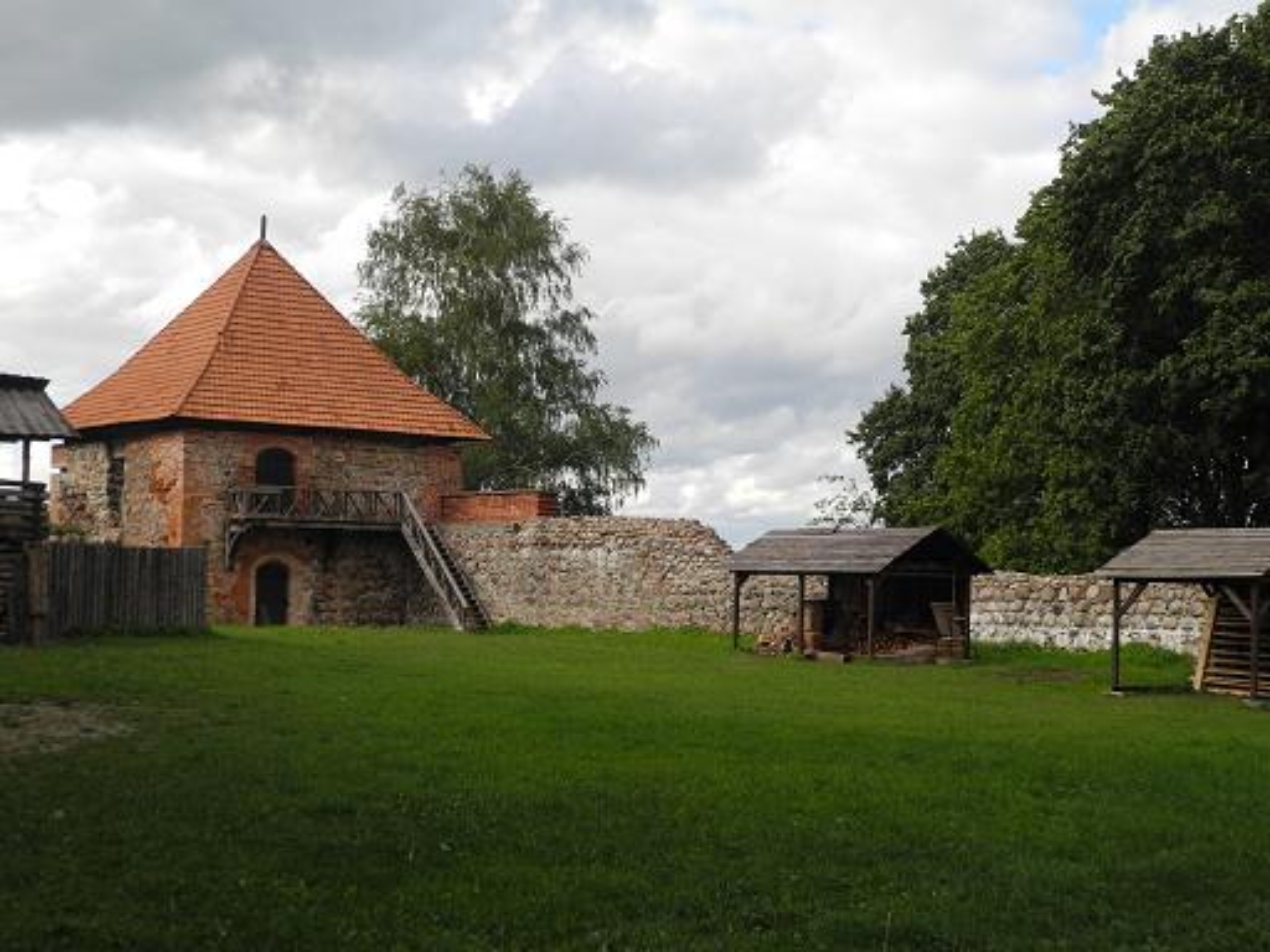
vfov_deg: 26.6
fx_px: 2018
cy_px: 476
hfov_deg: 34.9
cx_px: 635
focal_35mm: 55
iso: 100
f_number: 3.5
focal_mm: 11.8
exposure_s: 1/640
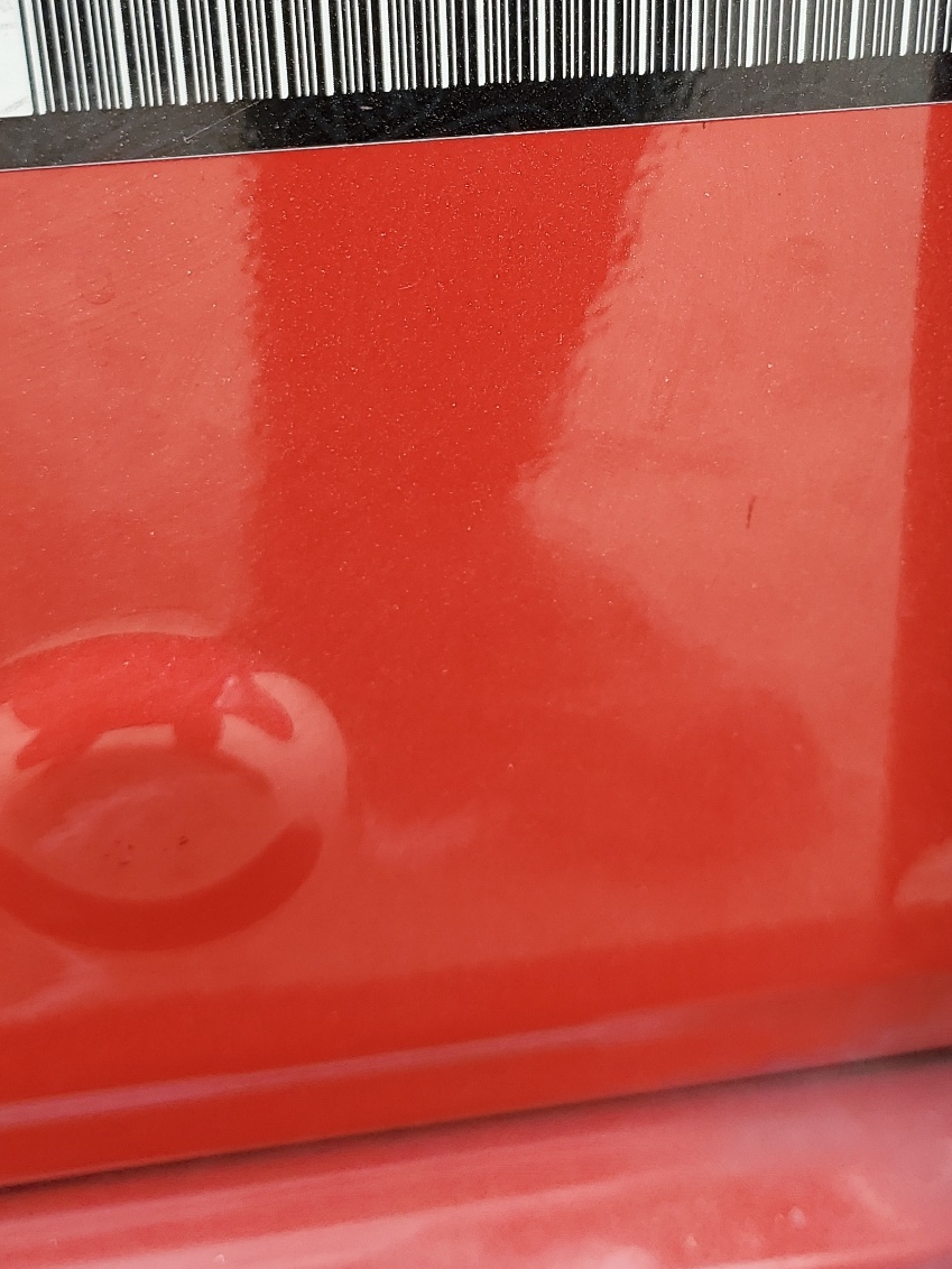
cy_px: 221
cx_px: 597
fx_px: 1797
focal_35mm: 49
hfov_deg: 29.6
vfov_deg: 37.3
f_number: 1.5
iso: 50
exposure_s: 1/417
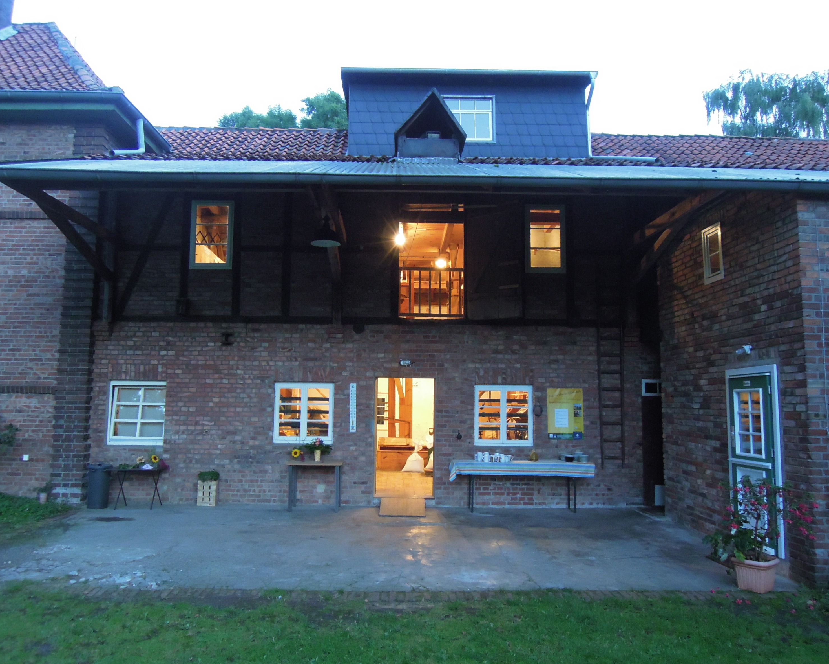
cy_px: 330
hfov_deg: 66.0
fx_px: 638
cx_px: 405
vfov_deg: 54.9
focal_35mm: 26
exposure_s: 1/8
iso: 720
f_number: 2.5
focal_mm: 4.3
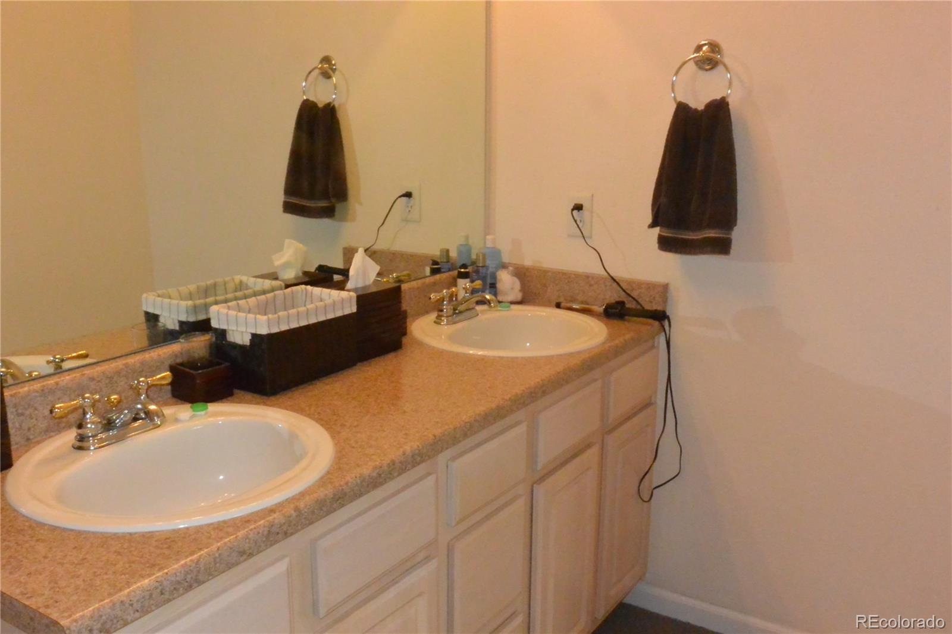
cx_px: 476
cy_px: 317
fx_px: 872
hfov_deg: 57.2
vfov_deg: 40.0
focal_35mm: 33
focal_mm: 12.5
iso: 3200
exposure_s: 1/30
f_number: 3.8
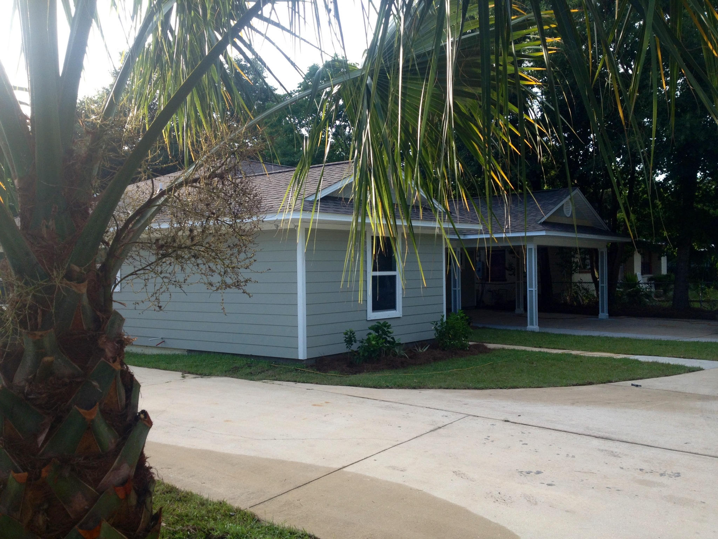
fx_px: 726
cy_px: 270
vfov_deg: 40.7
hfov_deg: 52.6
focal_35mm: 35
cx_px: 359
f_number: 2.4
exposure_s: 1/325
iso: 50
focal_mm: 4.28
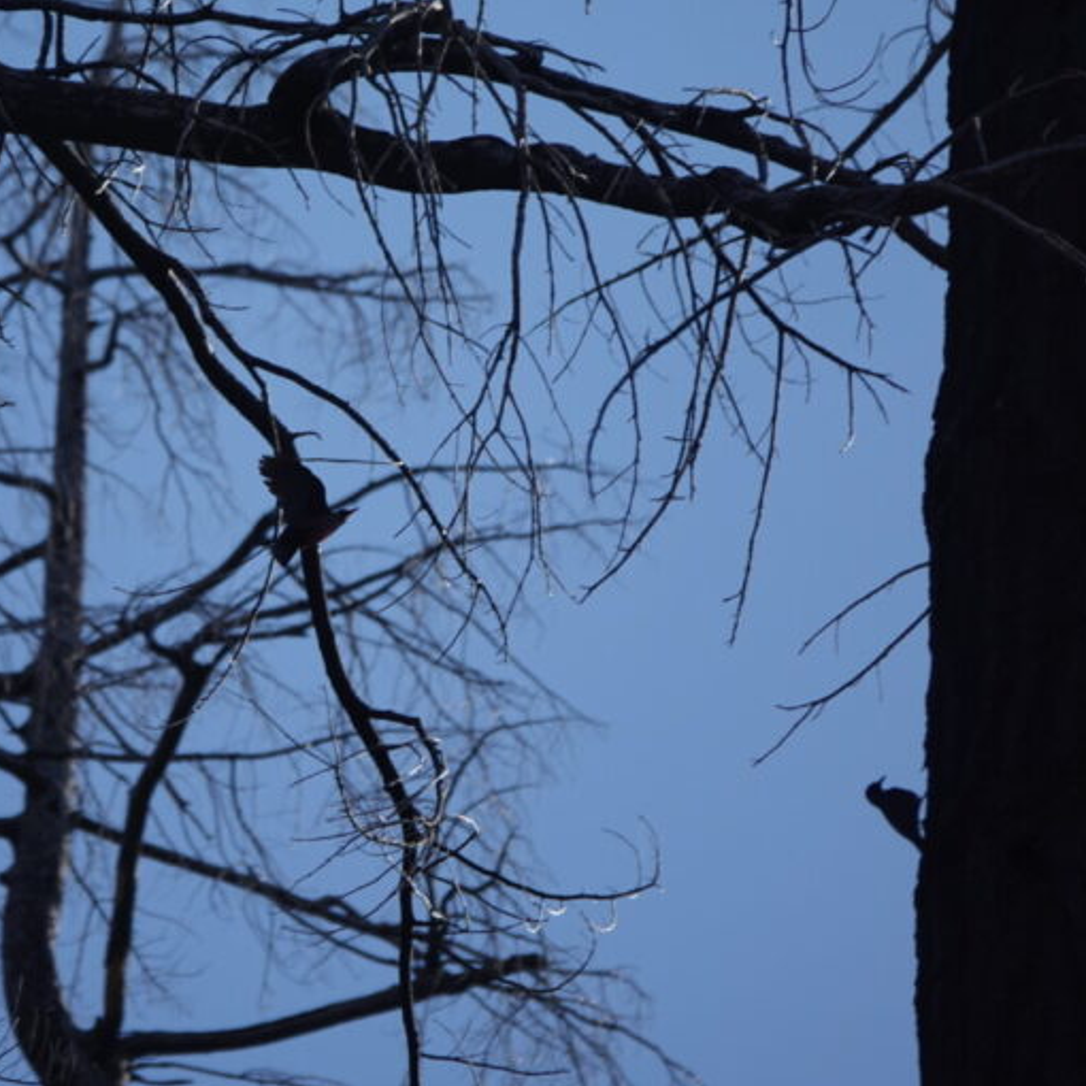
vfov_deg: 2.3
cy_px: 543
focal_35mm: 762
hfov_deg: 2.3
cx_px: 362
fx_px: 27047
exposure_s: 1/1000
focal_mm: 218.32
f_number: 4
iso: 100
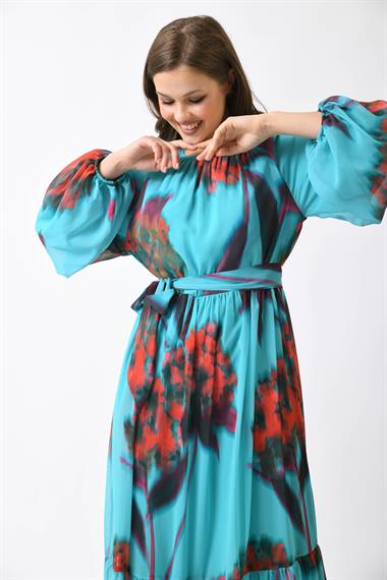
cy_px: 290
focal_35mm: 70
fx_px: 1129
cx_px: 194
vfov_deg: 28.8
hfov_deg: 19.5
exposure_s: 1/160
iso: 100
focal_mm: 70
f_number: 8
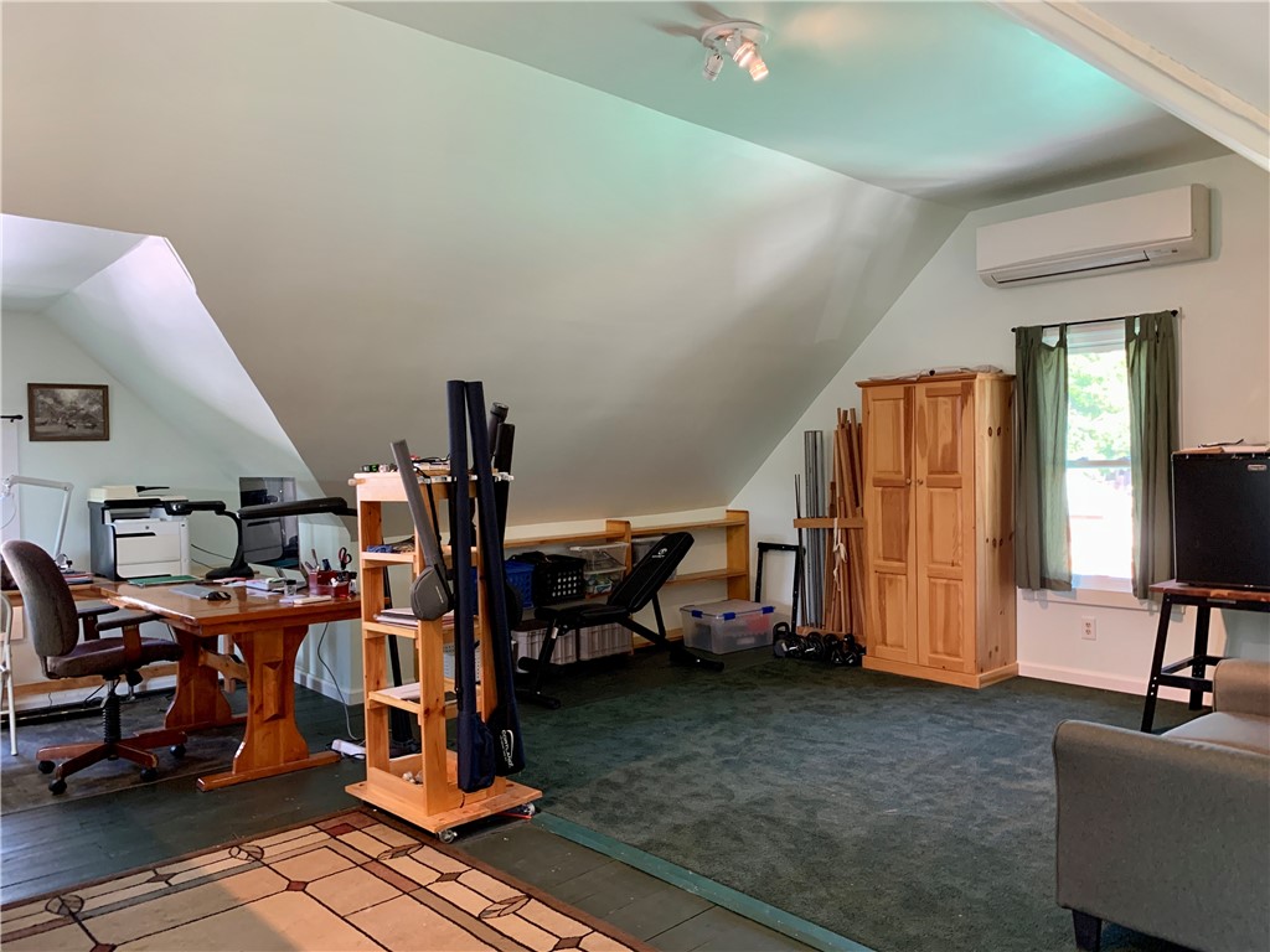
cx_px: 635
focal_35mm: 26
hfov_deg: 67.3
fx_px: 954
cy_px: 476
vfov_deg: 53.1
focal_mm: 4.25
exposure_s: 1/40
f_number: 1.8
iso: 320
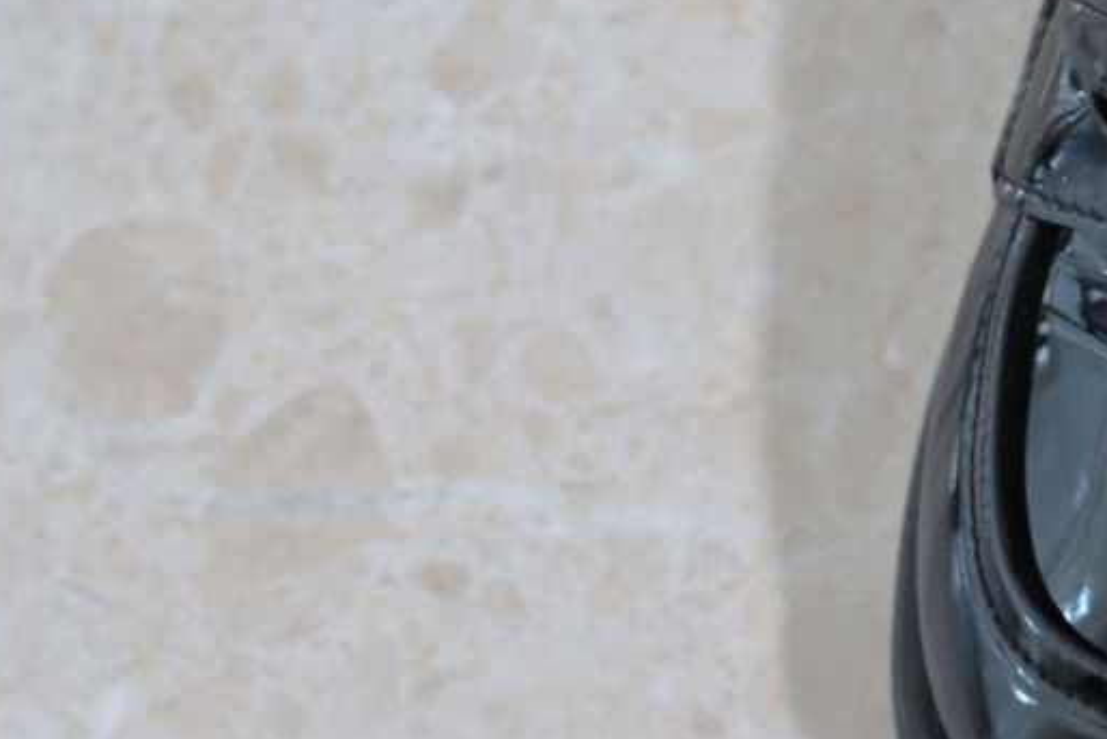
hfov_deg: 11.2
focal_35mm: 175
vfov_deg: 7.8
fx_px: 5382
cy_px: 142
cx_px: 1706
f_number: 4
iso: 2500
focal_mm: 50
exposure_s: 1/100
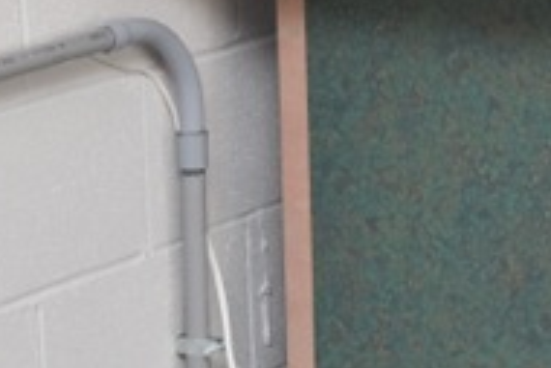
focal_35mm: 212
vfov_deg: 6.5
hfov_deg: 9.5
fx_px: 3247
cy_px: 320
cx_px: 795
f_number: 5
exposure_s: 1/125
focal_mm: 42
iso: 800
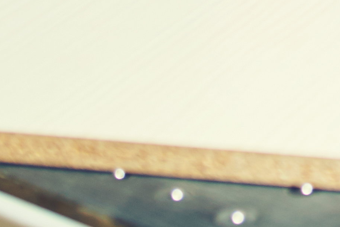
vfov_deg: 5.6
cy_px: -496
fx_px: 2162
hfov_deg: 8.3
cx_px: 781
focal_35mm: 229
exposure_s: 1/125
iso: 250
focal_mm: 35
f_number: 2.2
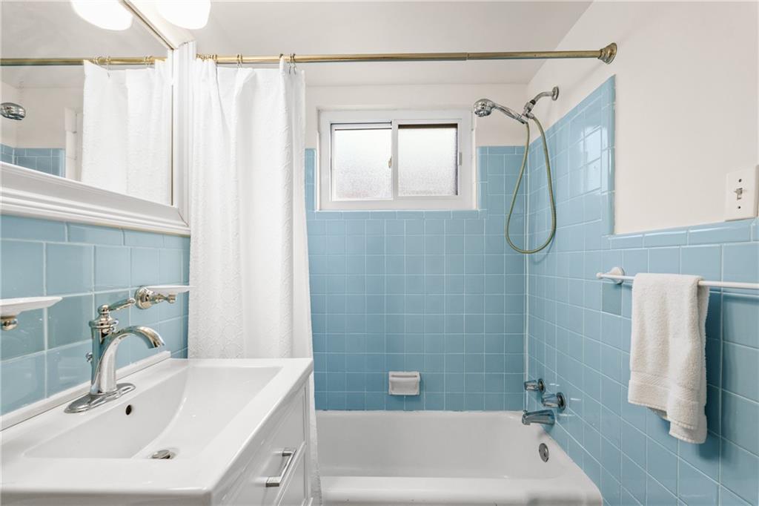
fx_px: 337
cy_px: 253
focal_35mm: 16
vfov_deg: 73.7
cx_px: 380
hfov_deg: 96.8
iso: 1250
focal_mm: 16
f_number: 6.3
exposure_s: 1/50
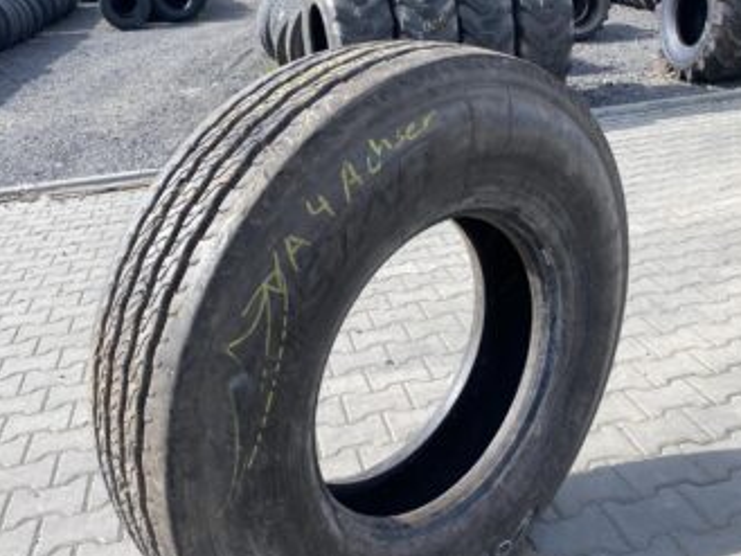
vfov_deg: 41.7
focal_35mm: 34
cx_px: 426
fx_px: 728
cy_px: 323
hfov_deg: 53.7
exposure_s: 1/1114
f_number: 1.8
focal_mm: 4.25
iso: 32
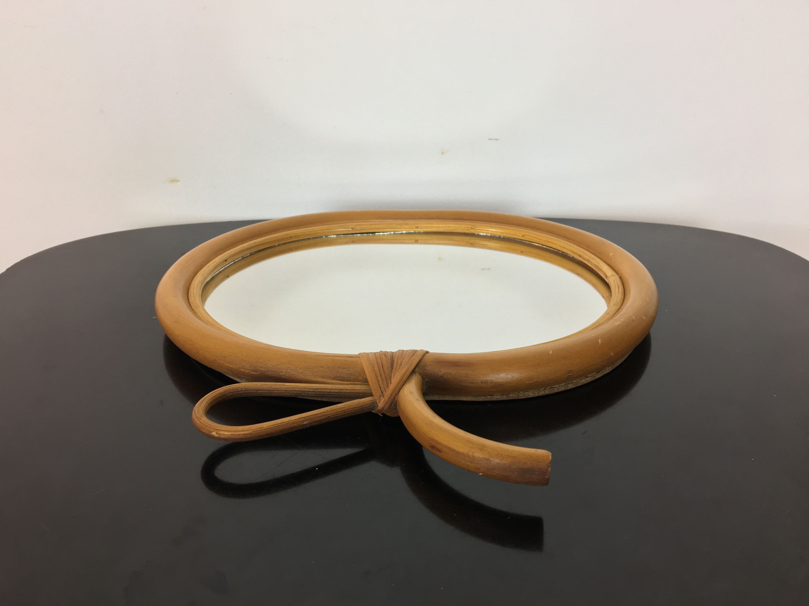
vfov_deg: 48.2
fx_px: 678
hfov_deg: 61.7
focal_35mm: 29
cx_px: 404
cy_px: 303
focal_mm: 4.15
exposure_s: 1/33
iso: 40
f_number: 2.2
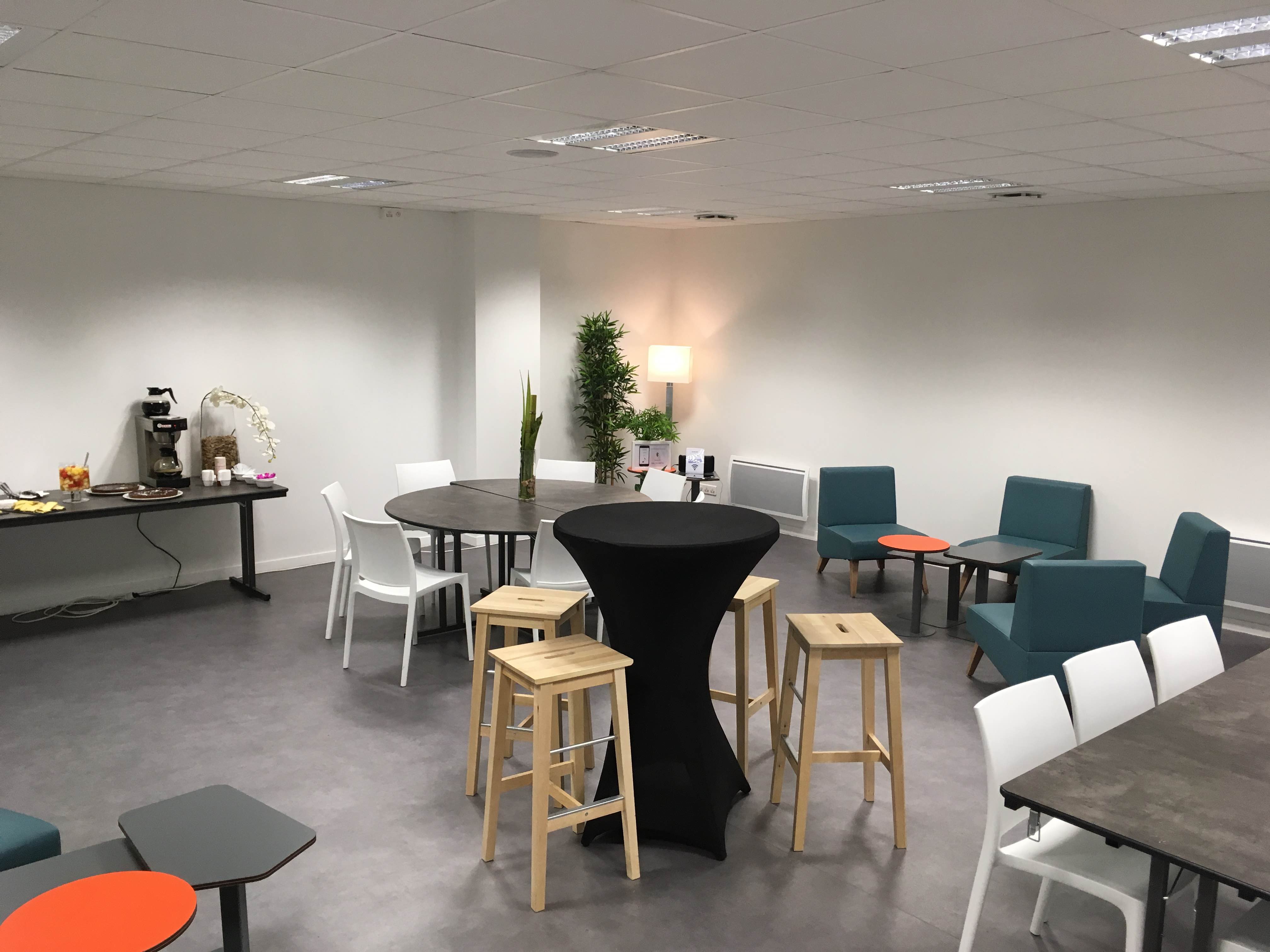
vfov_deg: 48.2
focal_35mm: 29
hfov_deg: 61.7
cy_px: 476
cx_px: 635
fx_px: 1064
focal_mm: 4.15
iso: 50
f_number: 2.2
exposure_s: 1/33
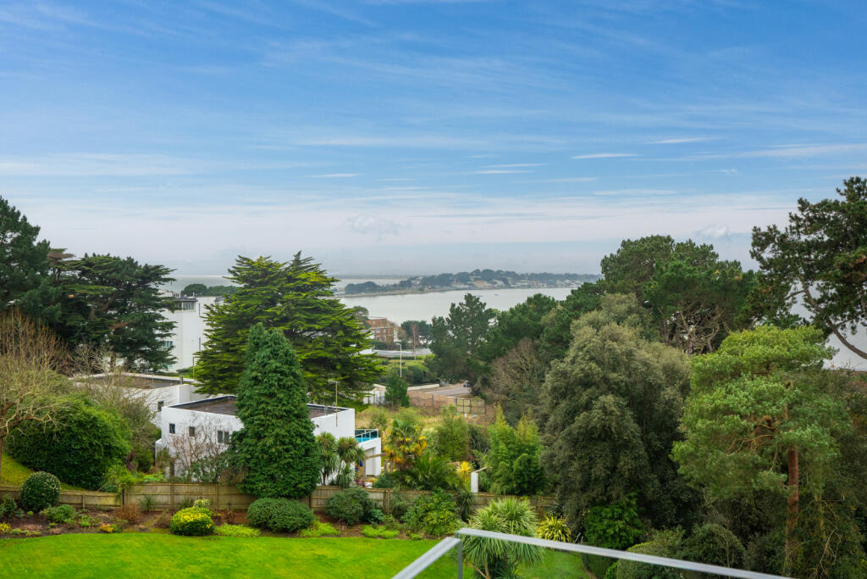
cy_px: 290
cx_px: 434
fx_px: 843
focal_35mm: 35
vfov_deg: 37.9
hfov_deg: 54.4
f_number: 11
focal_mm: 35
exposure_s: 1/160
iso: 800
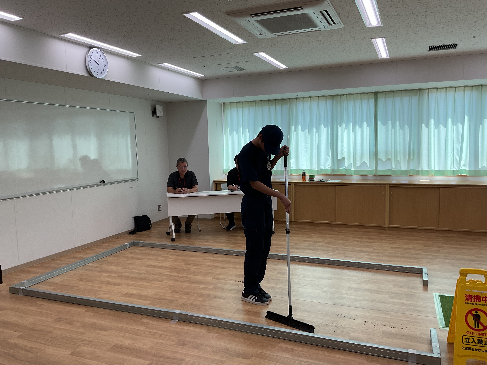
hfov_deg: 61.7
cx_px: 244
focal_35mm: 29
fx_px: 408
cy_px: 182
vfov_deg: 48.2
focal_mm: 3
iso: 16
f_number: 1.8
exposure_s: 1/154
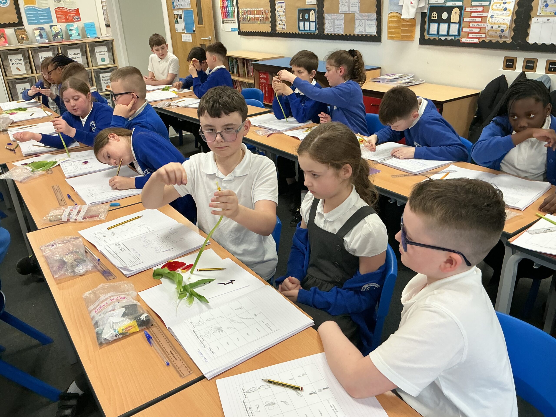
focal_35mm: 29
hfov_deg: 61.7
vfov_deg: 48.2
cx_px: 278
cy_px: 208
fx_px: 466
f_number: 1.8
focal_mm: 3
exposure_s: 1/60
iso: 80
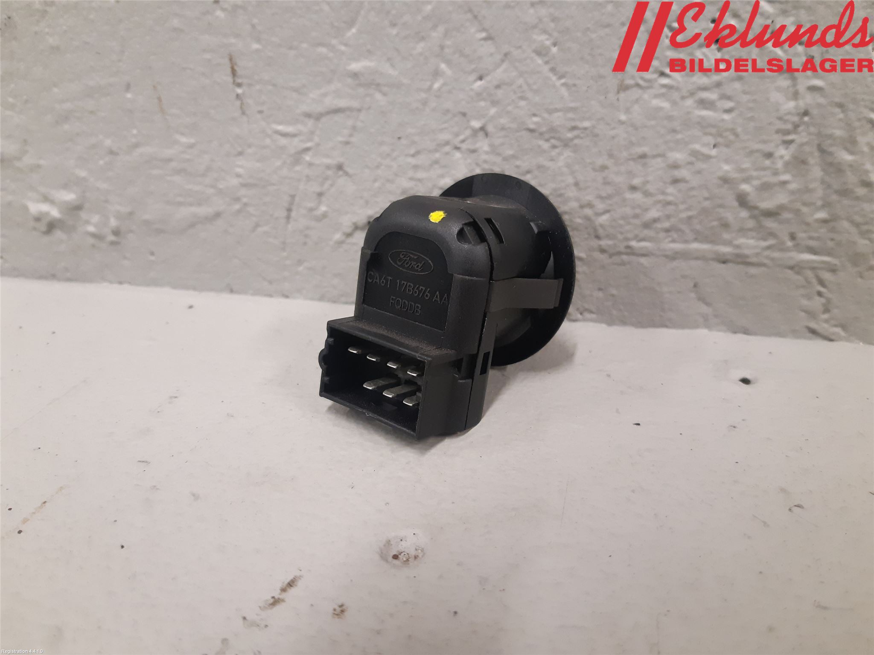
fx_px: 656
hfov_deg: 67.3
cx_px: 437
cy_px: 328
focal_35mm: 26
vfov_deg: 53.1
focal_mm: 3.93
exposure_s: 1/50
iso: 250
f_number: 1.7
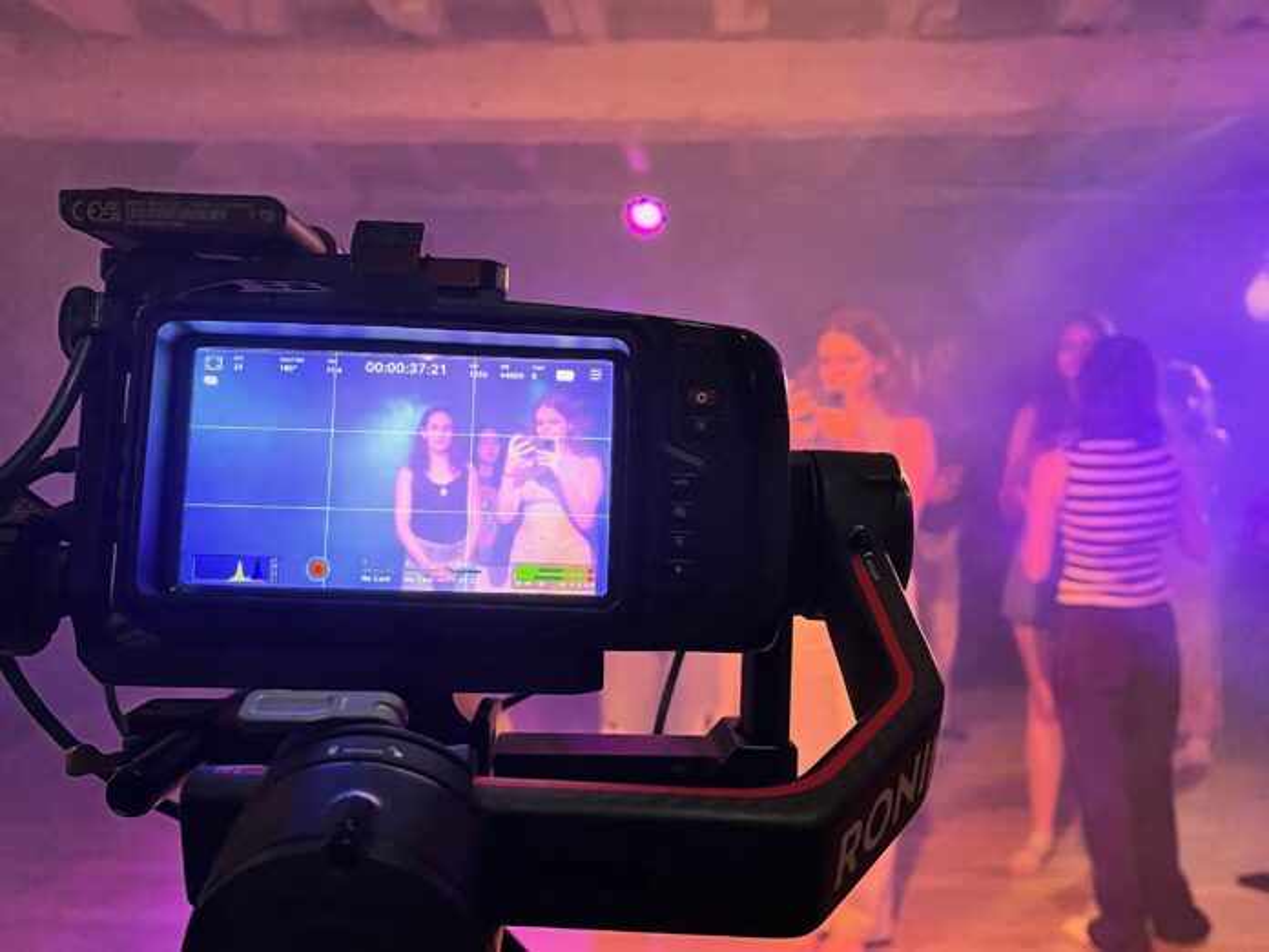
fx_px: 953
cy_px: 476
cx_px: 634
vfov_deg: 53.1
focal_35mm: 26
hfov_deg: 67.3
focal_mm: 5.1
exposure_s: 1/33
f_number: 1.6
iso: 400
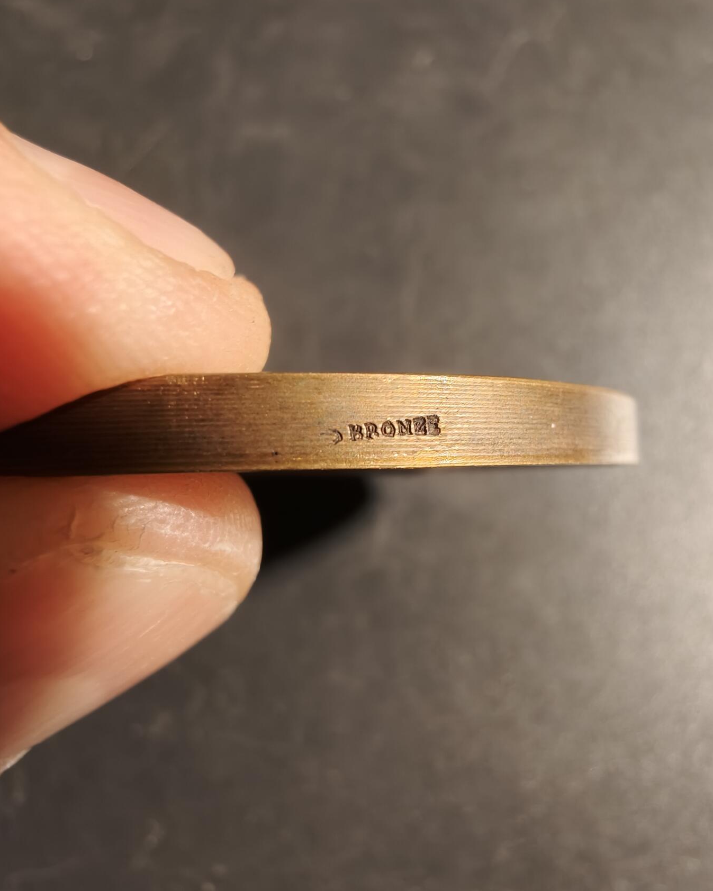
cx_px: 356
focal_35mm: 24
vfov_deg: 70.2
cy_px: 471
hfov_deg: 58.8
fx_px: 633
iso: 200
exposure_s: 1/50
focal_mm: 2.32
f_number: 2
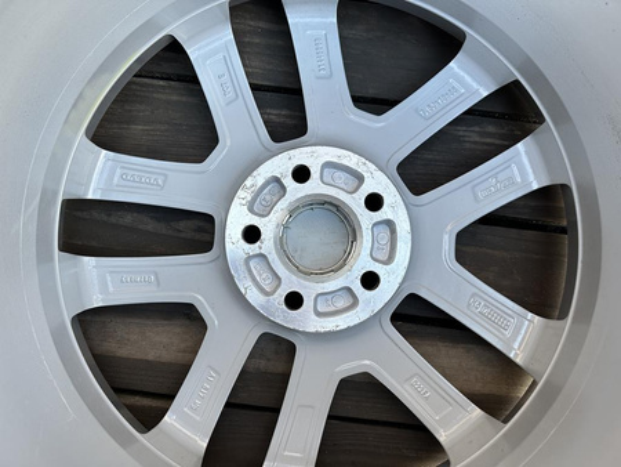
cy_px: 234
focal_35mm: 24
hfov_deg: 71.6
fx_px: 431
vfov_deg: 56.9
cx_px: 310
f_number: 1.78
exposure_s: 1/121
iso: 125
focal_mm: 6.86
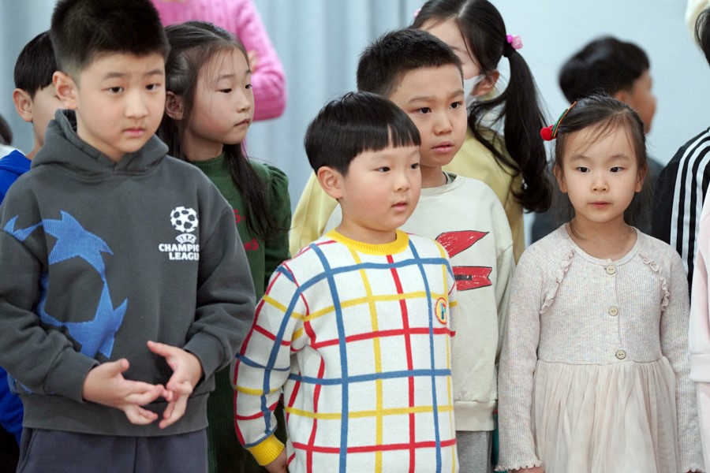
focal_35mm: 200
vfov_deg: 6.9
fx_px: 3944
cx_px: 355
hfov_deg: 10.3
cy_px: 236
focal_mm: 200
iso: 3200
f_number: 4
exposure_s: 1/250
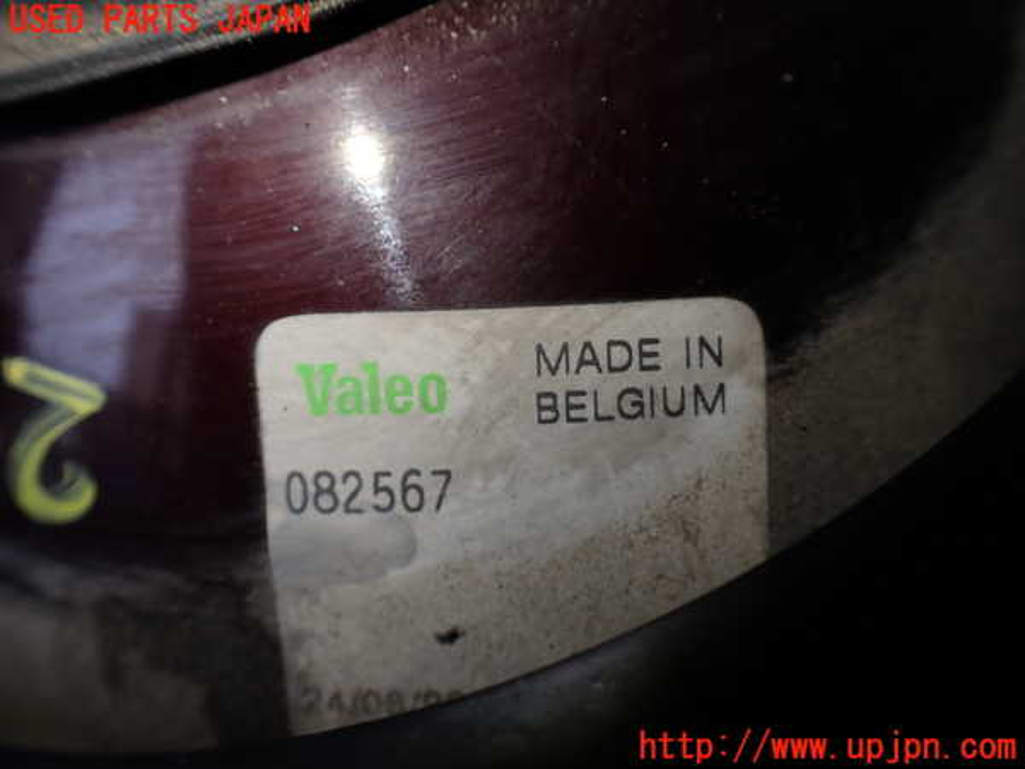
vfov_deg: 46.8
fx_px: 888
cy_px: 384
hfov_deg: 60.0
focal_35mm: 30
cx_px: 512
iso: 100
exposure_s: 1/125
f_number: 2.3
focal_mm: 5.4
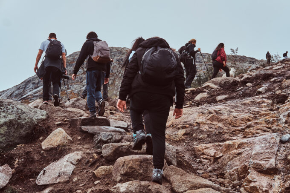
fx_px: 427
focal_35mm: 53
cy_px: 96
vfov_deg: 25.5
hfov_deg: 37.5
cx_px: 145
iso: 400
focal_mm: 35
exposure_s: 1/250
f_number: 8
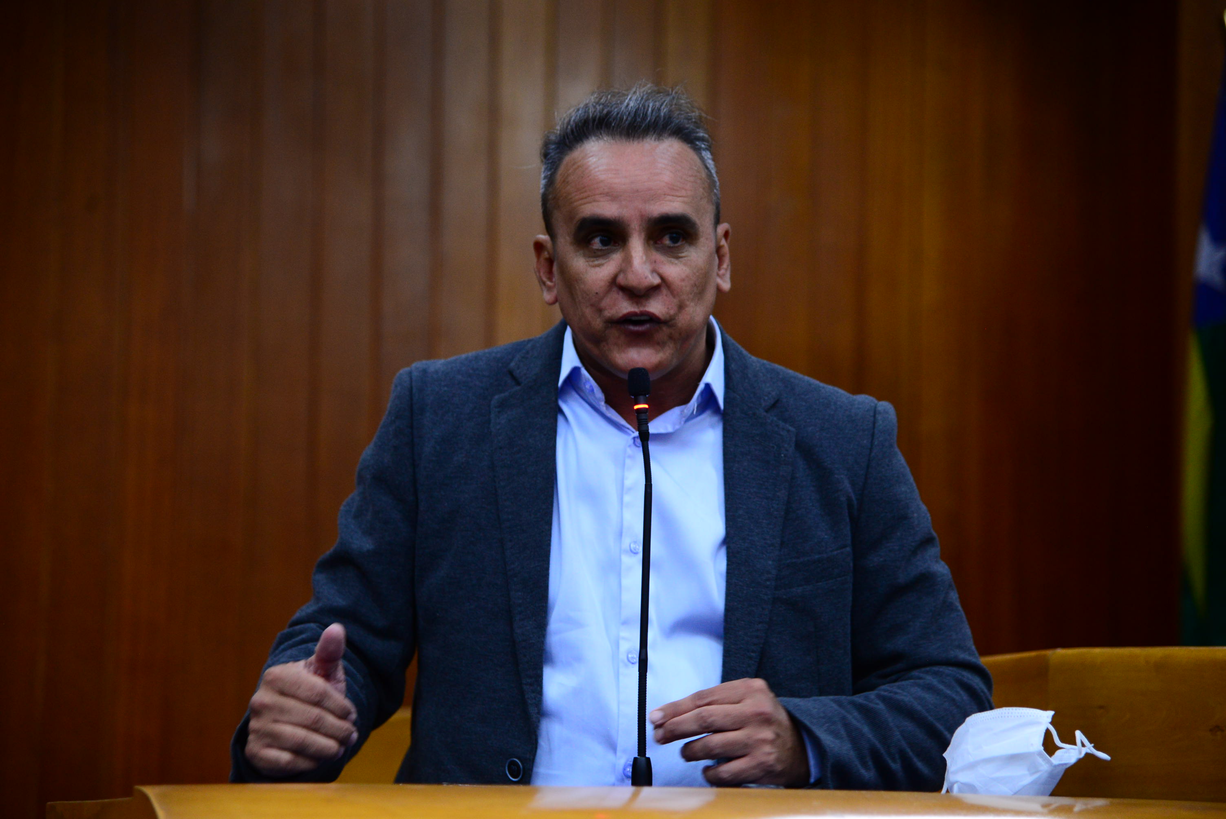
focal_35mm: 110
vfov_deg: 12.5
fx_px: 3747
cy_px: 410
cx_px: 613
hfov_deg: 18.6
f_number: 4
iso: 1600
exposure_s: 1/80
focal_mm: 110
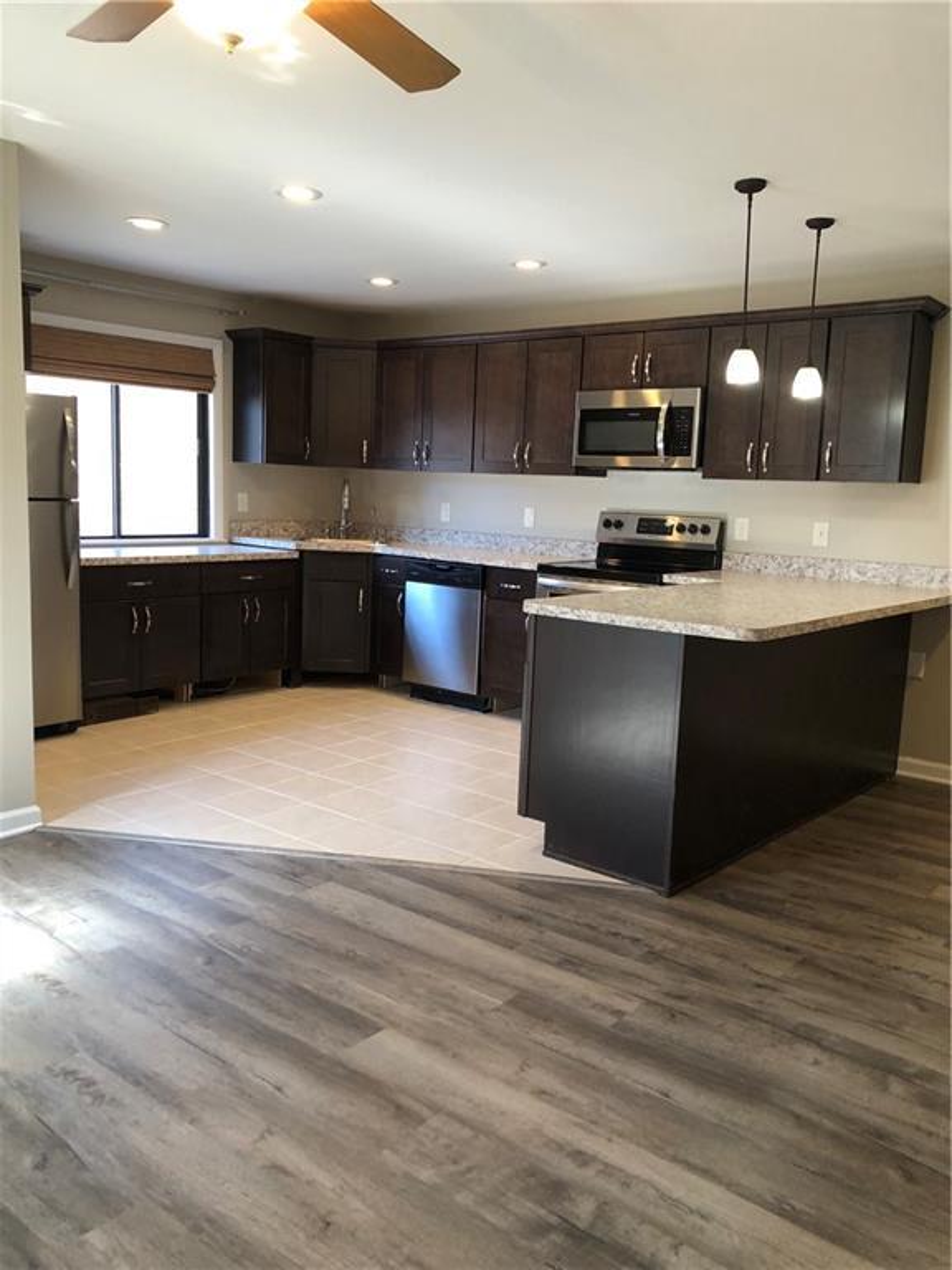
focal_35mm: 28
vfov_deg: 63.4
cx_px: 476
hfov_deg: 49.7
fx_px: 1027
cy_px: 635
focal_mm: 3.99
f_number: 1.8
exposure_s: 1/30
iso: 32
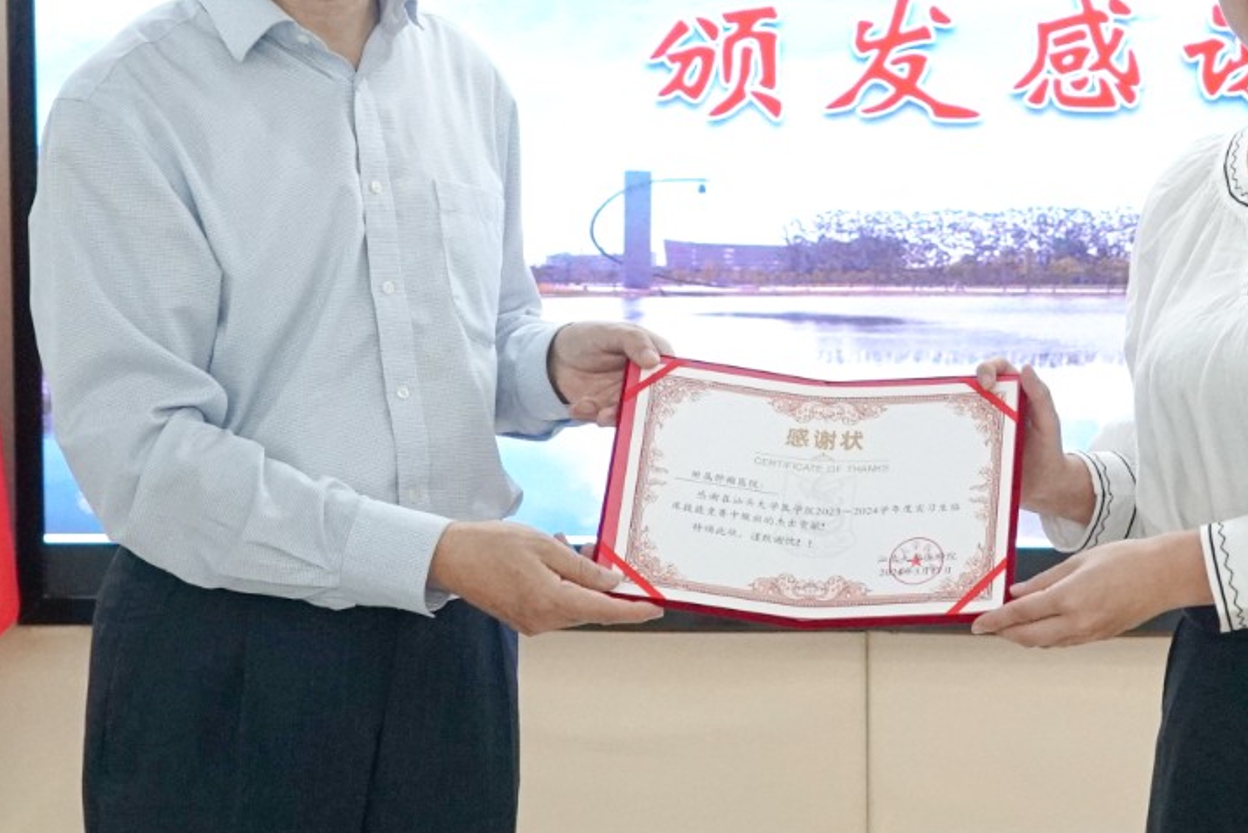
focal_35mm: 83
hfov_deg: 24.1
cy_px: 248
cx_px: 1013
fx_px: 2878
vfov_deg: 16.4
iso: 6400
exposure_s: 1/125
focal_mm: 37
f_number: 6.3
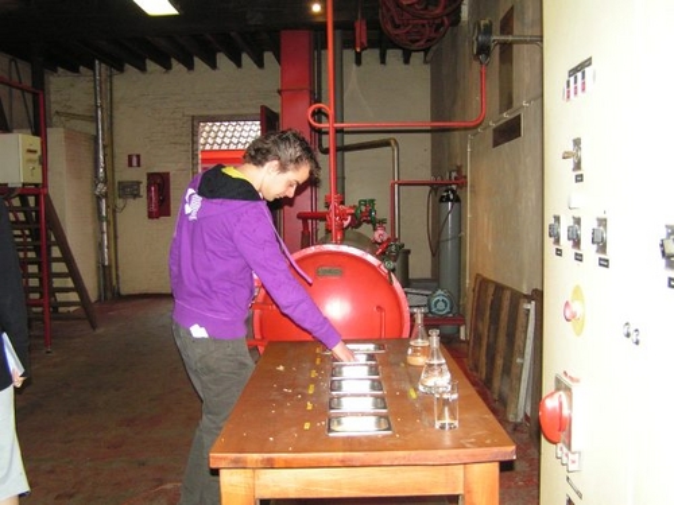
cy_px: 252
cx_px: 337
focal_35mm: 38
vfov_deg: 37.7
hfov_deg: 49.0
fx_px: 740
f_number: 2.8
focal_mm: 6.3
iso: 200
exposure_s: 1/40
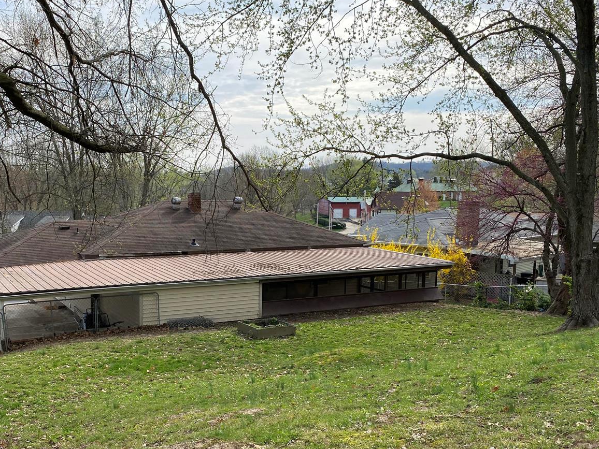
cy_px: 280
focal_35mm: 36
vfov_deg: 39.4
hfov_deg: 51.2
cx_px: 261
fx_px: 623
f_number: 1.8
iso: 32
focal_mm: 4.25
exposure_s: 1/1587
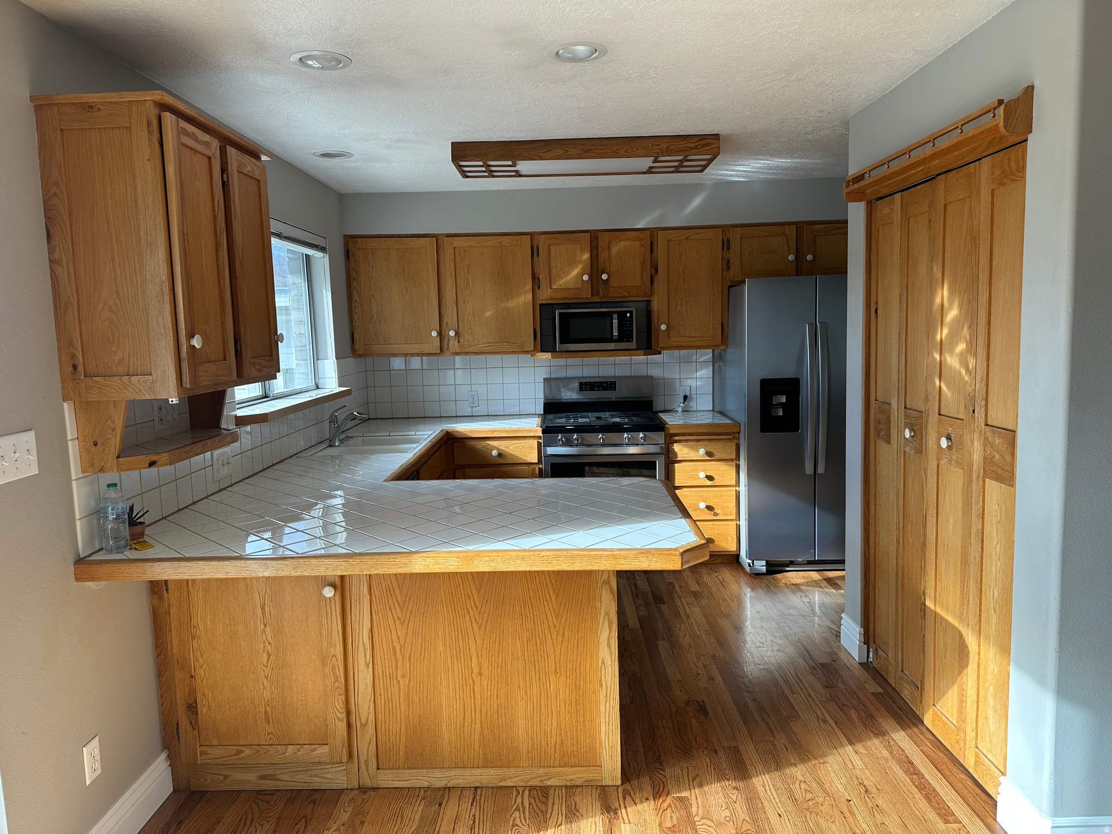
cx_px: 556
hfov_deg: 71.6
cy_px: 417
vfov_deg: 56.8
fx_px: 771
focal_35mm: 24
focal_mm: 6.86
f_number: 1.78
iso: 80
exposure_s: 1/298
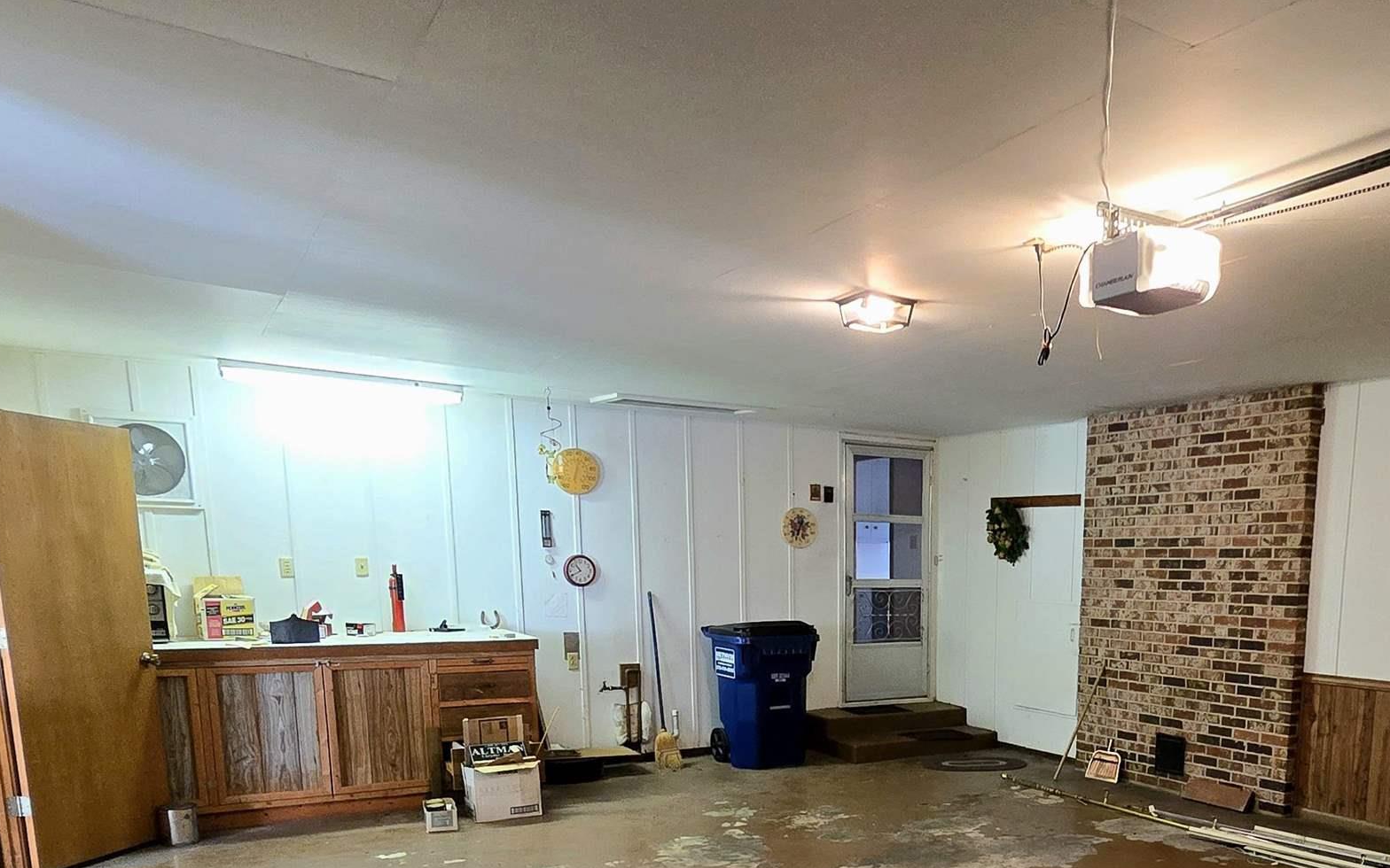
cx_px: 964
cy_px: 748
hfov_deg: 65.9
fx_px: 1023
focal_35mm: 27
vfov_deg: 42.9
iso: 800
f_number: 2.2
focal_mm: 2.2
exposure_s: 1/60.2
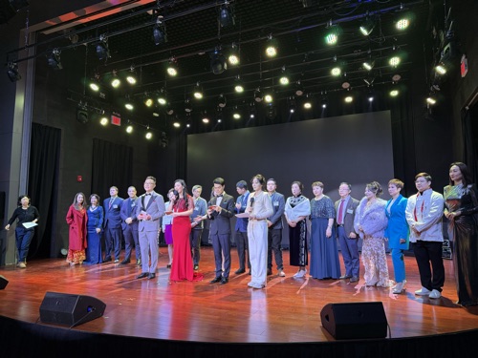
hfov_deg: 71.6
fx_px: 331
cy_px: 179
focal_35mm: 24
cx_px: 239
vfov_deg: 56.8
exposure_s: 1/94
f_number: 1.78
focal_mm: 6.76
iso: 200
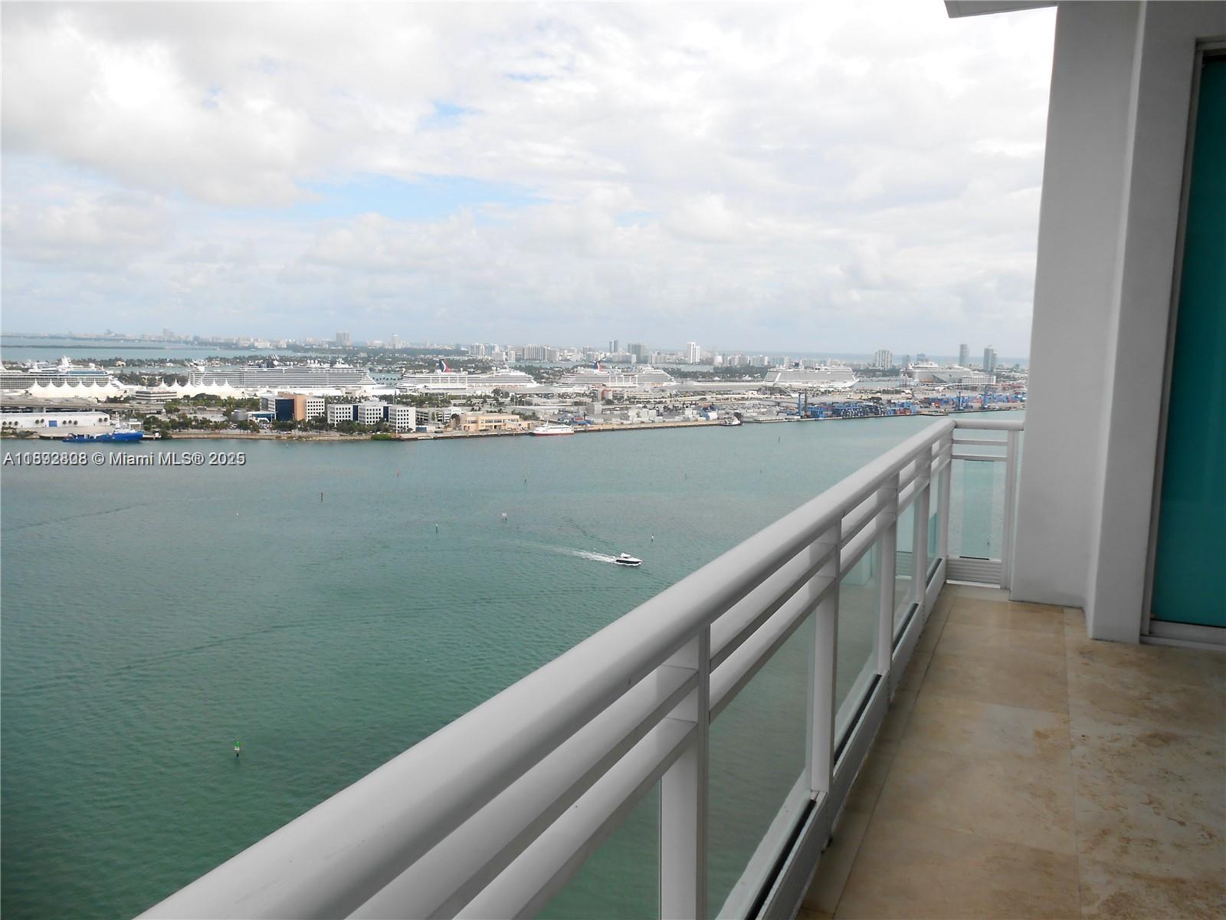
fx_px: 921
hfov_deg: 67.3
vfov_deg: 53.1
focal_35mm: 26
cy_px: 460
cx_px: 613
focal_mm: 4.6
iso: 80
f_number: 3.5
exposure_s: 1/640
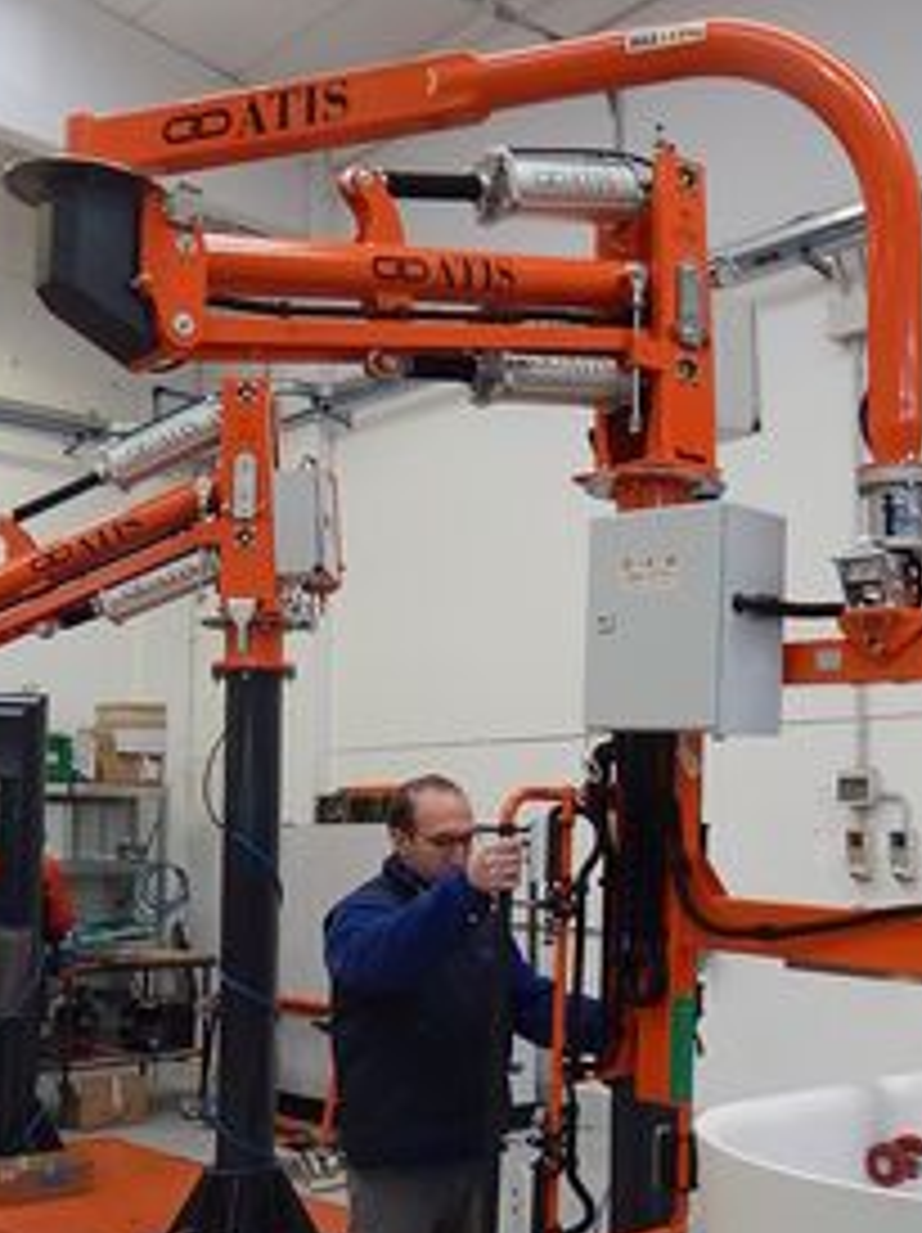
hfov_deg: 34.2
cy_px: 724
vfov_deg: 44.6
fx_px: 1494
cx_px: 542
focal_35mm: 42
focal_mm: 4
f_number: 3
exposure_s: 1/40
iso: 125
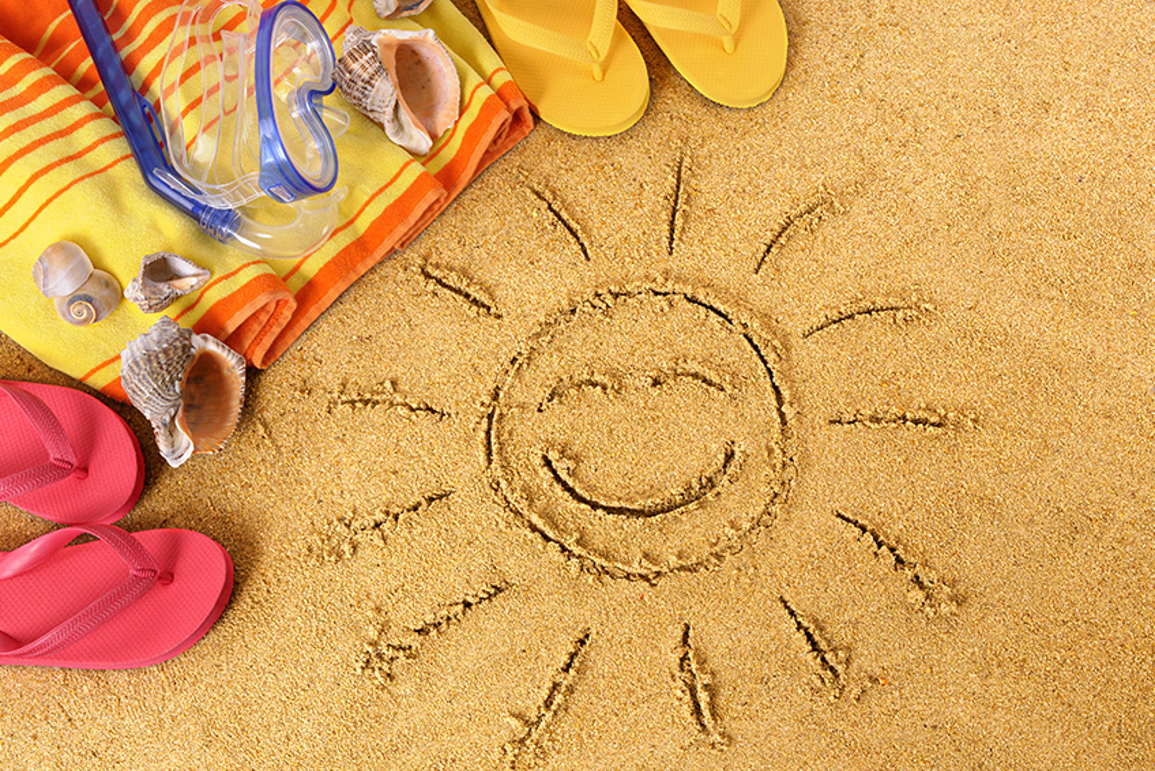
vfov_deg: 25.8
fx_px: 1685
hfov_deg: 37.8
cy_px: 386
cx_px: 578
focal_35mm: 52
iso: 200
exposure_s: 1/125
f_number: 11
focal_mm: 35
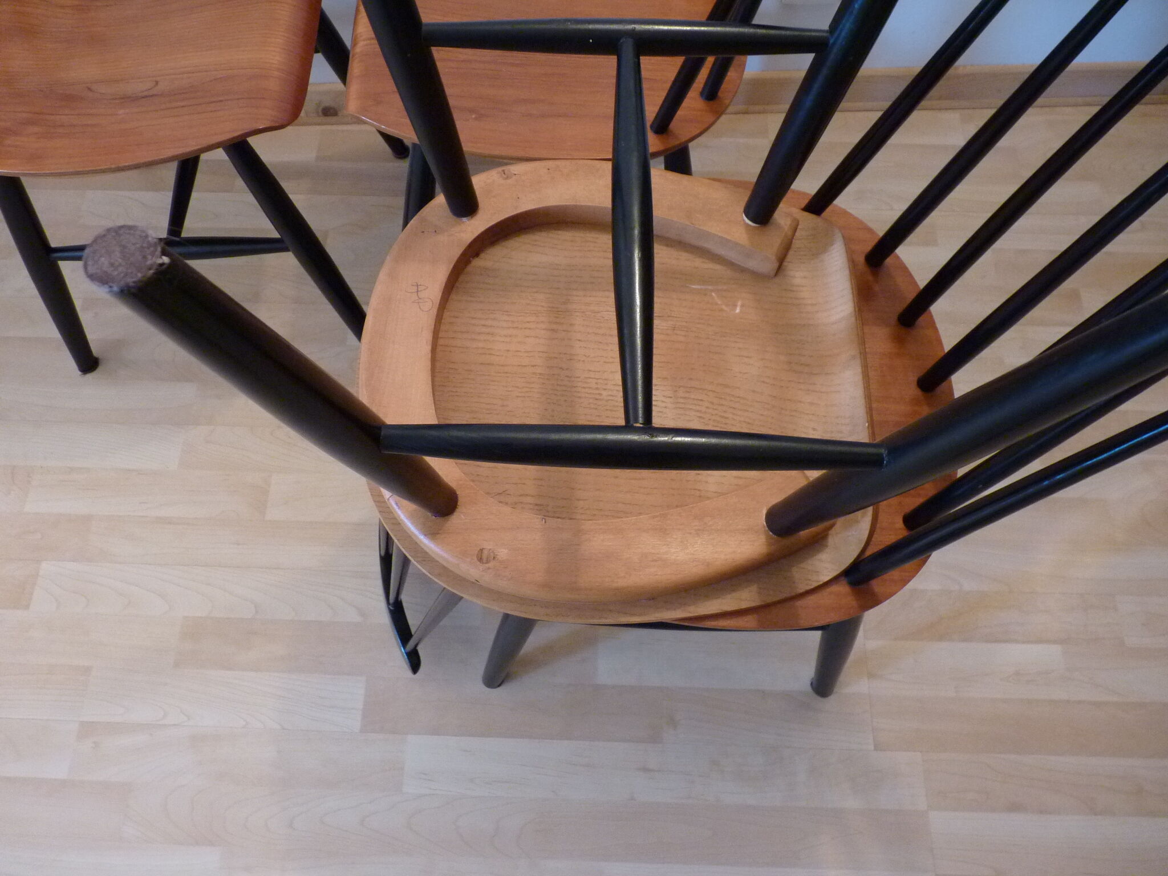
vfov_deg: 51.4
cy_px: 438
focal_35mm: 27
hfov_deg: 65.3
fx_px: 911
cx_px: 584
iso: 400
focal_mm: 4.8
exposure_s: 1/10
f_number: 2.8
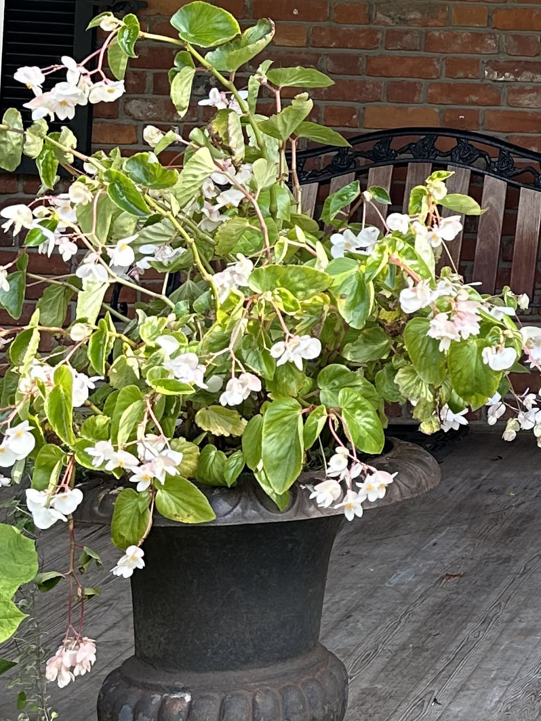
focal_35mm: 91
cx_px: 967
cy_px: 58
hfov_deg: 14.4
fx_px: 1895
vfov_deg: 21.0
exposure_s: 1/167
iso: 64
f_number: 1.78
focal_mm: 6.86
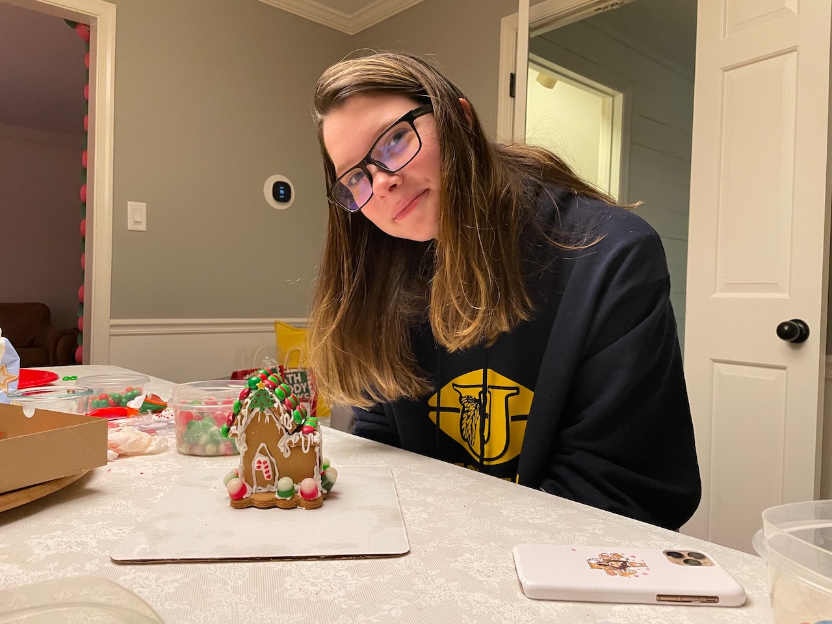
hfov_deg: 67.3
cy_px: 312
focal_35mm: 26
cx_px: 416
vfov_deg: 53.1
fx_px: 625
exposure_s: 1/60
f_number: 1.6
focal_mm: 4.2
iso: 500
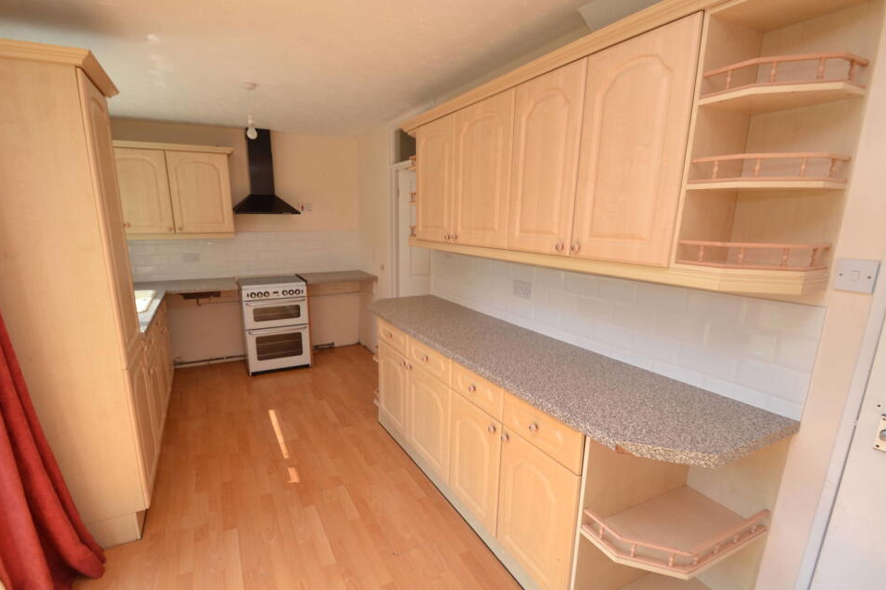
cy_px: 309
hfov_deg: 96.6
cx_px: 416
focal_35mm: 16
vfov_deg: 73.7
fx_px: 394
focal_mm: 10
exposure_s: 1/125
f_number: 5.6
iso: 220
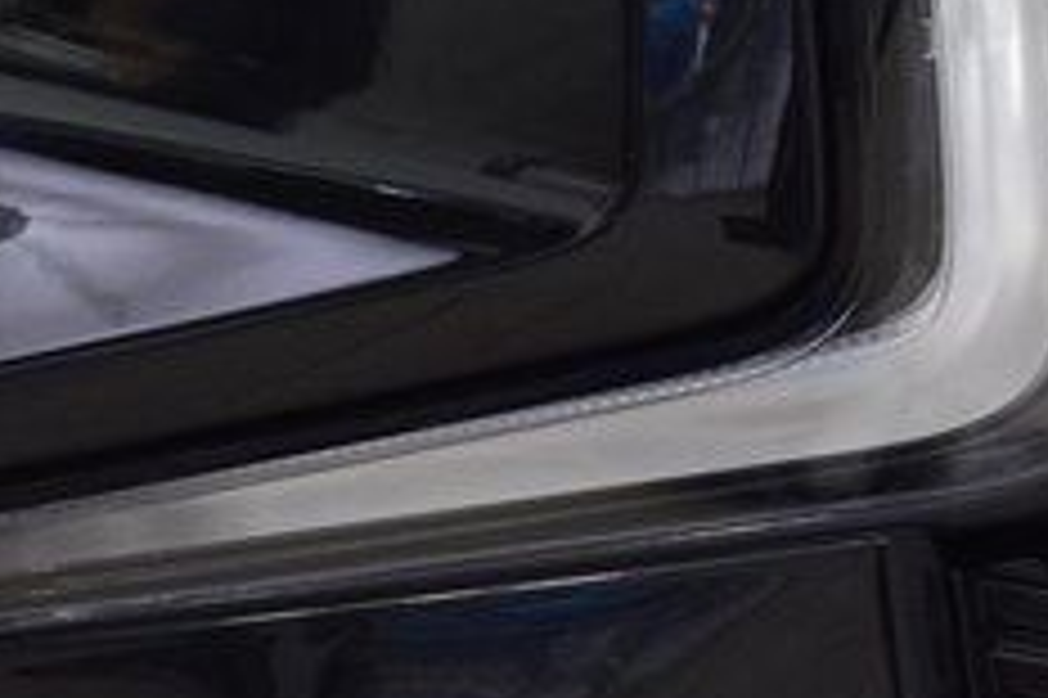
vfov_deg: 3.0
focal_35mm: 462
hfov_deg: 4.5
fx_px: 13439
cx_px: 859
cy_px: -435
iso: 1400
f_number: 7.1
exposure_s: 1/30
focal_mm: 70
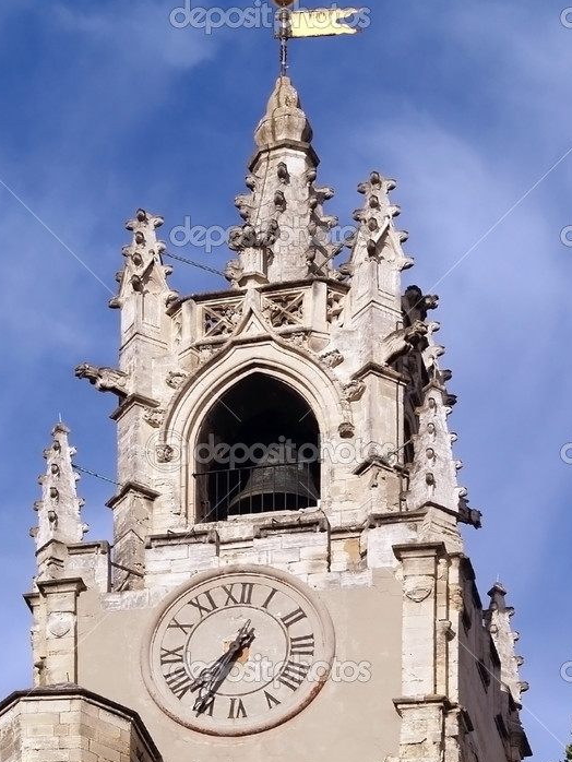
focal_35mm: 176
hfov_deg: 8.4
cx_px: 270
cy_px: 452
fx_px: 3875
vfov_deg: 11.2
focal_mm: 60
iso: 100
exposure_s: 1/350
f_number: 5.6
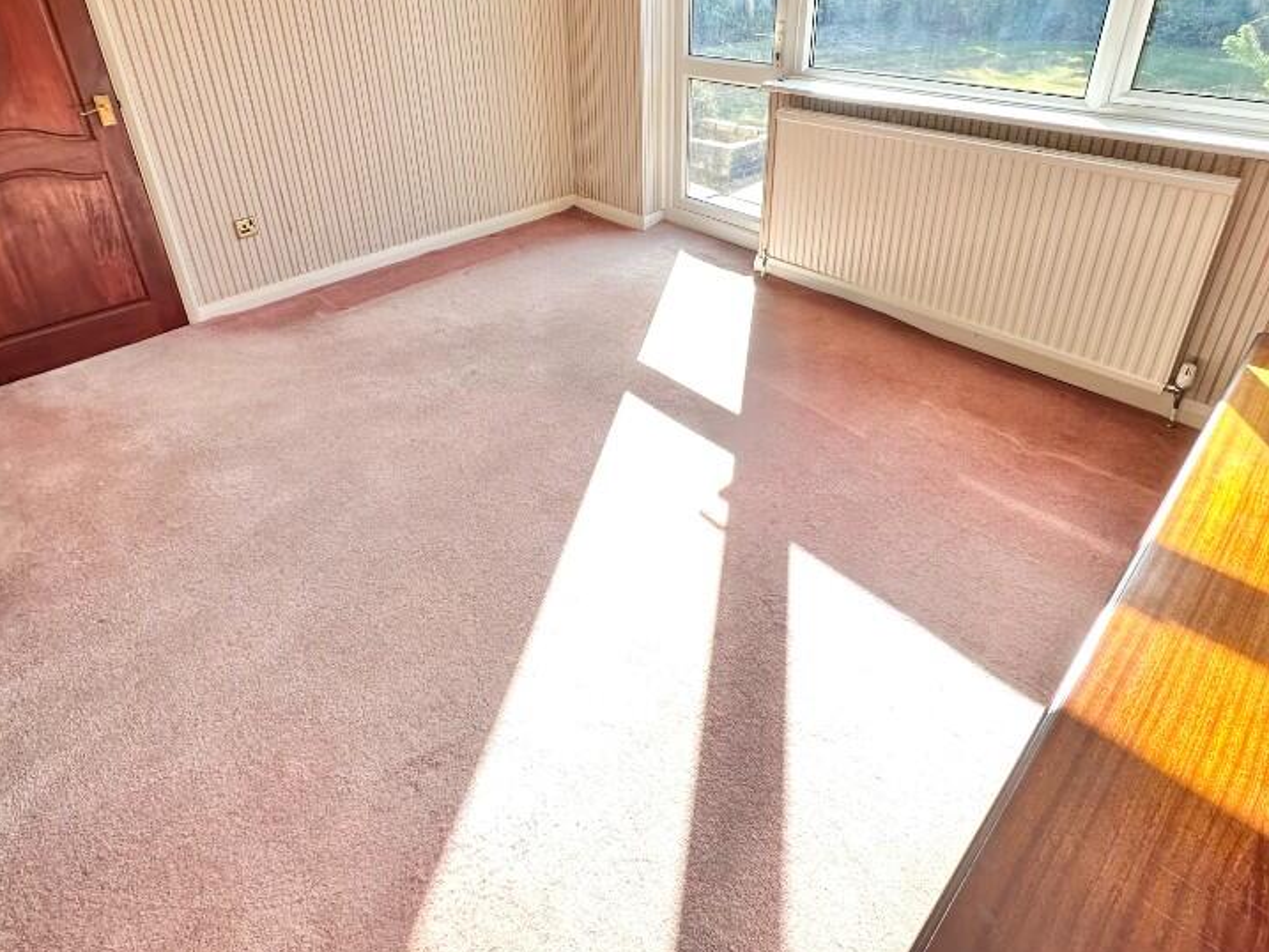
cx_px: 618
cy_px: 296
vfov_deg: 63.8
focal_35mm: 20
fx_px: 733
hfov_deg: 81.7
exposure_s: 1/99
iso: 125
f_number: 2.2
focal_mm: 2.22
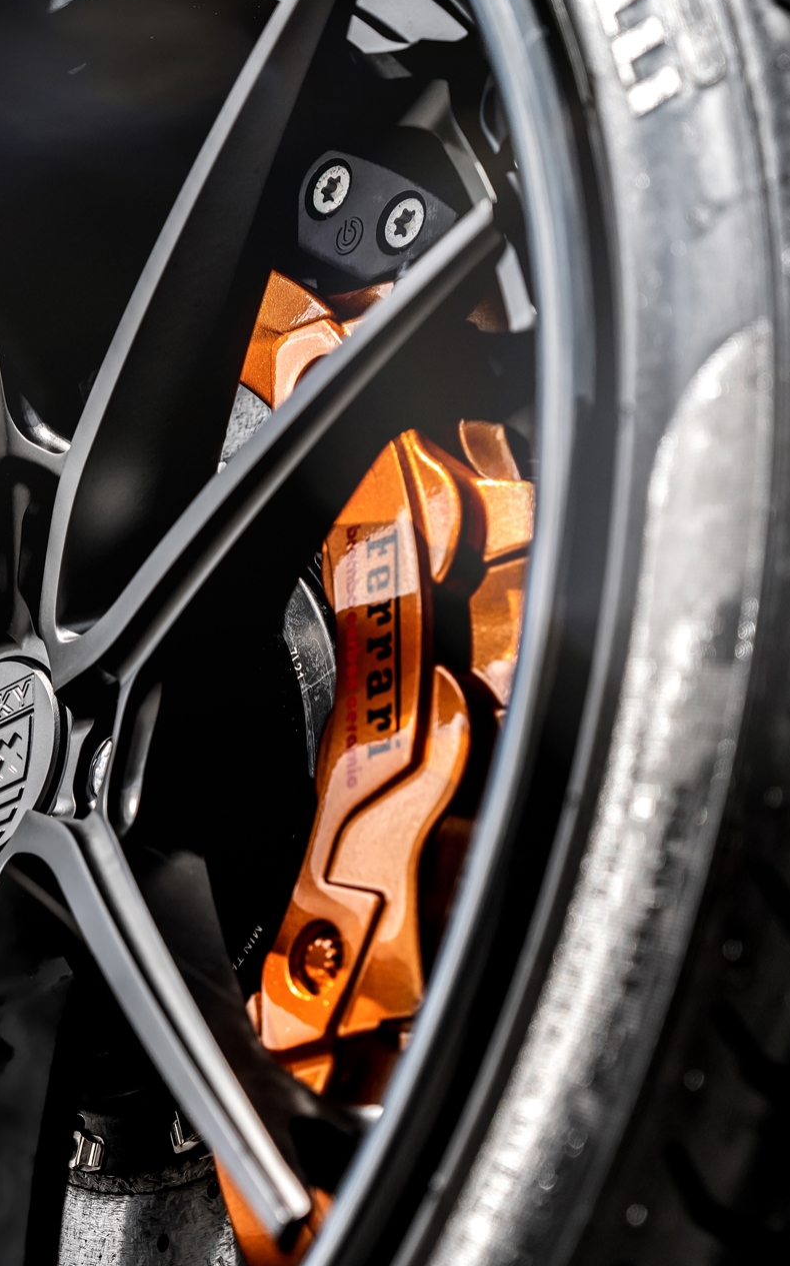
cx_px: -115
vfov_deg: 25.2
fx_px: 2826
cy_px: 634
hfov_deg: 15.4
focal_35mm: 82
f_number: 5
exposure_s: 1/400
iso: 160
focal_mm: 53
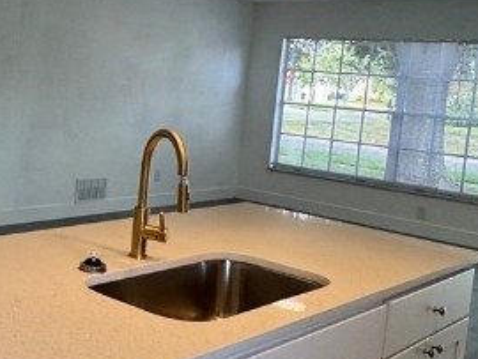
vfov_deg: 27.5
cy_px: 131
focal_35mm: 53
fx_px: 733
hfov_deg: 33.0
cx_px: -5
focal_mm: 2.22
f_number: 2.2
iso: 100
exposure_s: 1/120
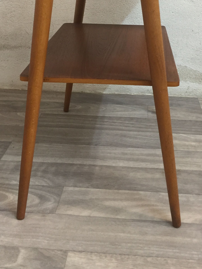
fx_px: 381
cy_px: 51
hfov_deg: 29.7
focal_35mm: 49
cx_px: 111
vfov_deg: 37.4
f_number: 2.2
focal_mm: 4.15
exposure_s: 1/33
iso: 160
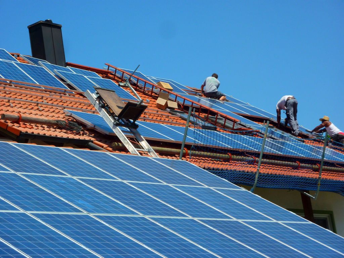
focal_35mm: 111
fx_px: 1103
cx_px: 172
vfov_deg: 13.3
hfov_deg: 17.7
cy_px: 129
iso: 80
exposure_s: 1/500
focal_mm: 18.2
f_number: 5
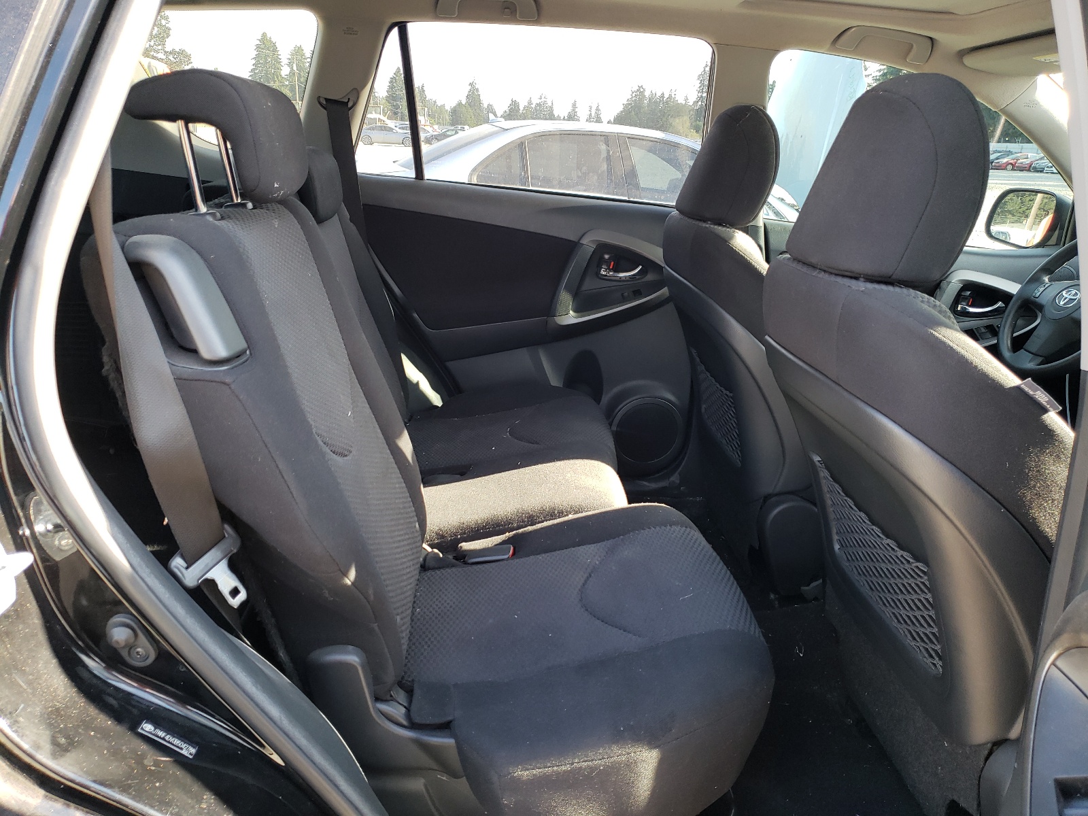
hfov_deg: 67.3
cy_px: 408
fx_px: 817
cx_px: 544
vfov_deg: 53.1
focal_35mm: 26
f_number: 1.5
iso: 65
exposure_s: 1/120
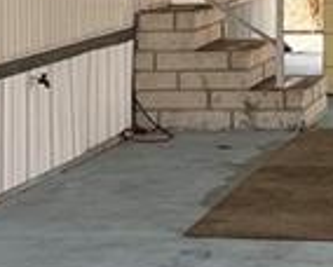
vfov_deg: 7.5
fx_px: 2033
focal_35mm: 206
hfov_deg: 9.4
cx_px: 199
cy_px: 206
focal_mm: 5.1
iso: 32
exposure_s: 1/325
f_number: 1.6
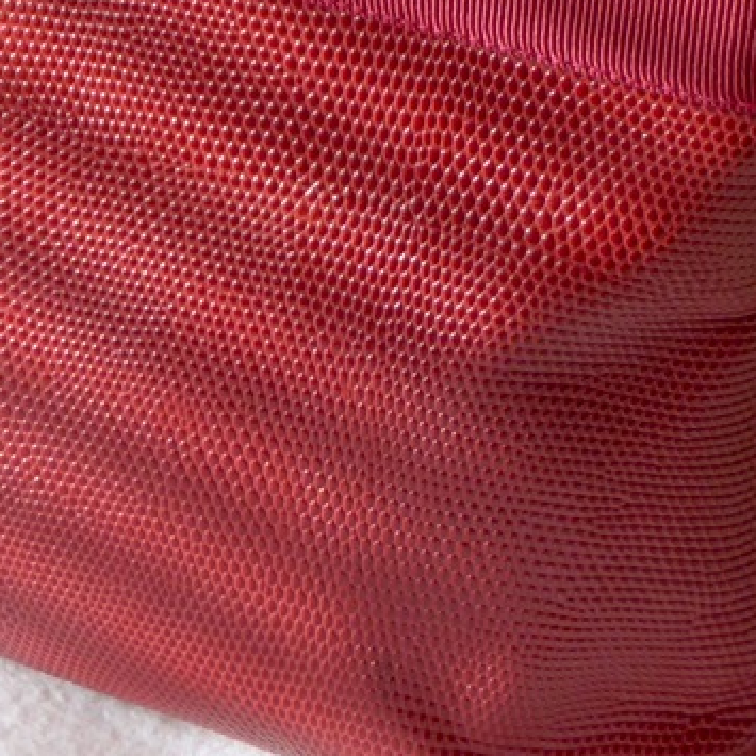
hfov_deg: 8.4
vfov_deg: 8.4
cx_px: -36
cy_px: 109
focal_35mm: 207
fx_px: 5115
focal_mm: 11.7
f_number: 4.4
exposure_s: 1/25
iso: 80
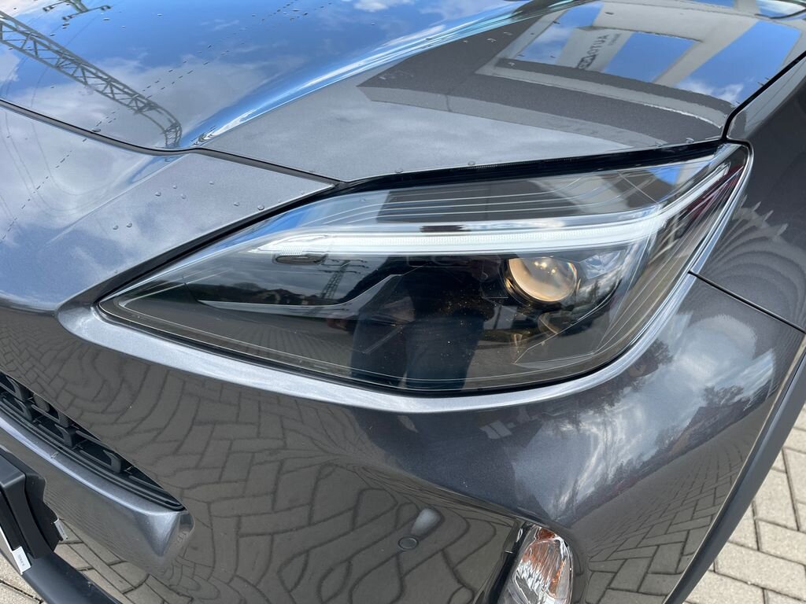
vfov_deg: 53.1
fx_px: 605
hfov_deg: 67.3
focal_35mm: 26
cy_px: 302
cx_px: 403
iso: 50
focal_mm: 5.1
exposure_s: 1/845
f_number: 1.6
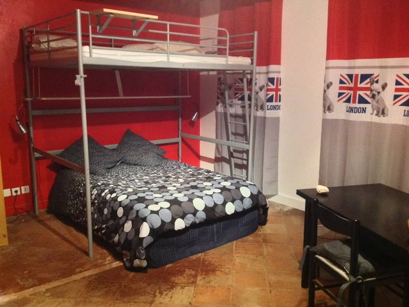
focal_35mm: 35
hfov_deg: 52.6
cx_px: 204
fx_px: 413
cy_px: 154
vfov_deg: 40.7
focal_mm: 4.28
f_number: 2.4
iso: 800
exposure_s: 1/15
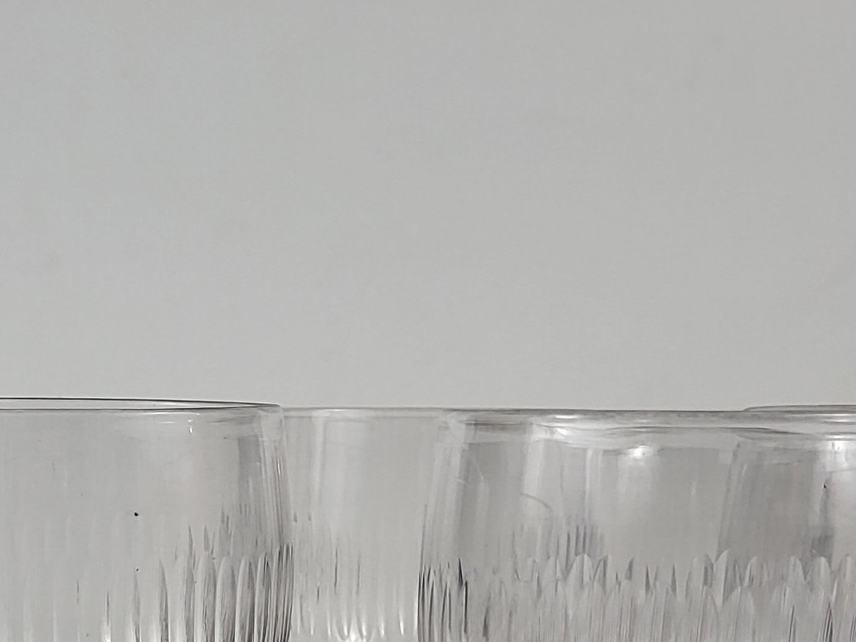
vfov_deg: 18.4
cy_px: 850
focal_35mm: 74
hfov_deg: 26.0
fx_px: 1830
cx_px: 226
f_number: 1.8
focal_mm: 5.4
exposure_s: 1/100
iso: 160
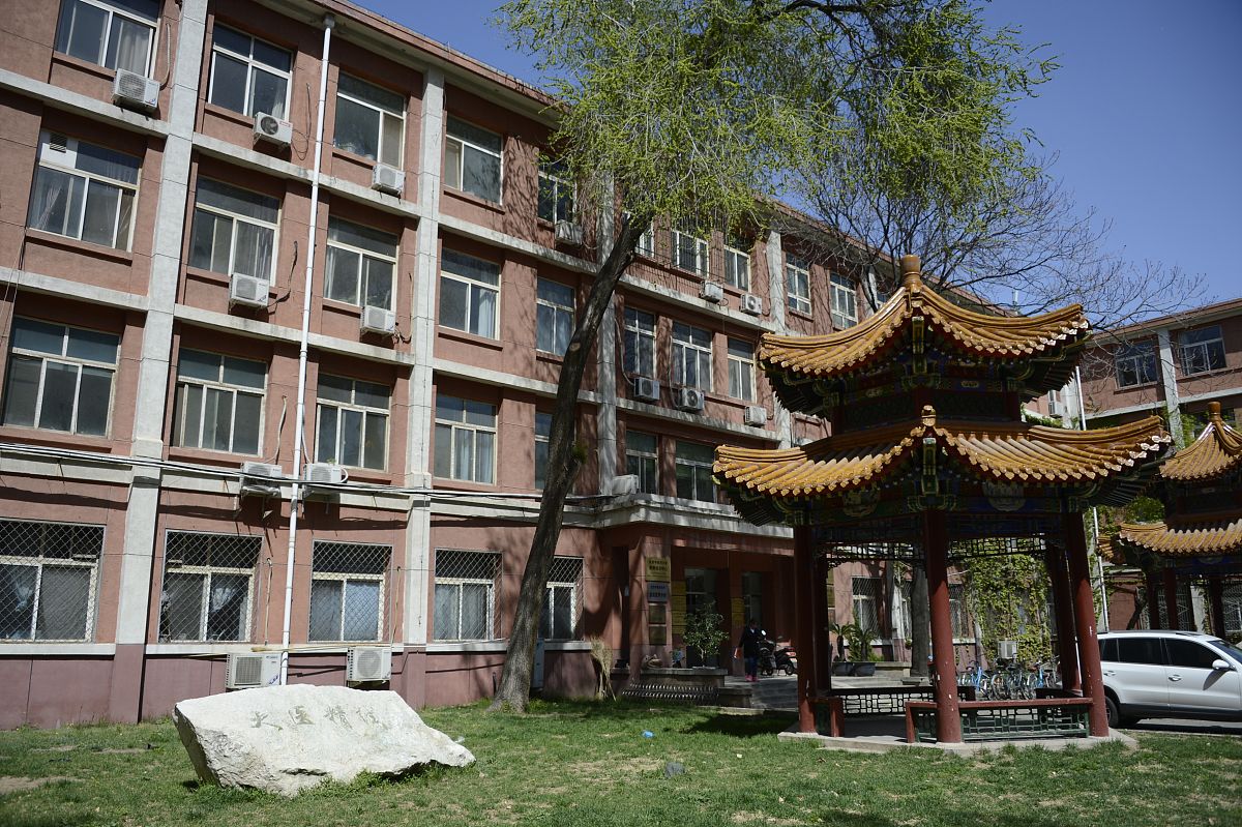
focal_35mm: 28
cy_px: 414
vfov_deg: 46.4
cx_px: 621
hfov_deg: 65.5
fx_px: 966
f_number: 5
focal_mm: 28
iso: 320
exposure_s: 1/2500
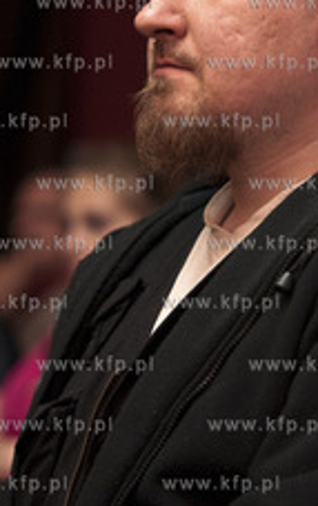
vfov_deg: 10.0
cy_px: 180
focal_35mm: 209
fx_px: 2891
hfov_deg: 6.3
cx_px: 236
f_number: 2.8
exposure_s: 1/30
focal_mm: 78
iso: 1000
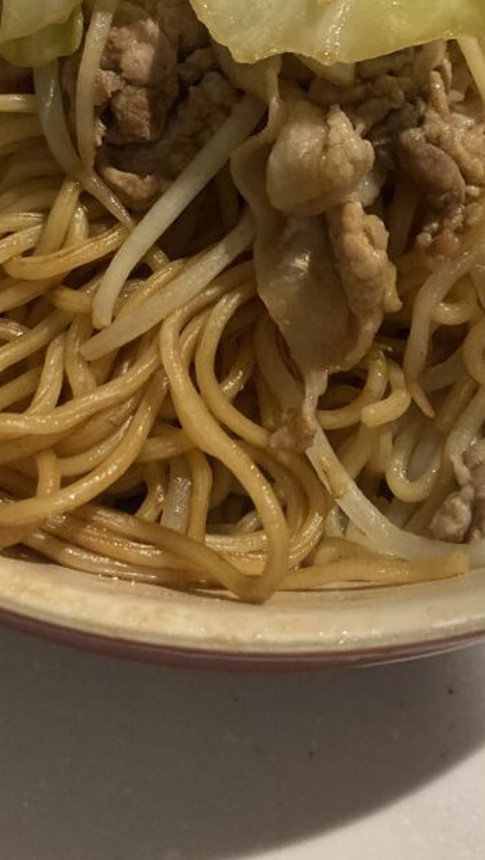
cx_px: 252
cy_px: 193
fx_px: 1164
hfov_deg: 23.5
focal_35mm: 51
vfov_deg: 39.2
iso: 250
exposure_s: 1/60
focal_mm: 3.99
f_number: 1.8
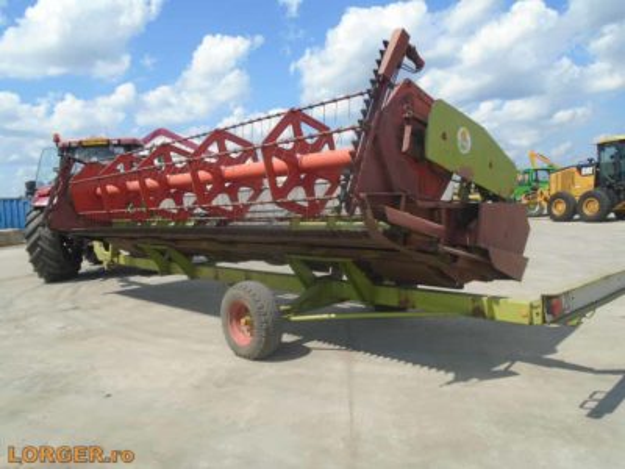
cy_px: 234
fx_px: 469
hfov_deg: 67.3
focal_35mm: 26
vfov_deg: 53.1
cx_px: 312
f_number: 8
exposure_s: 1/200
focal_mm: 4.6
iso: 100
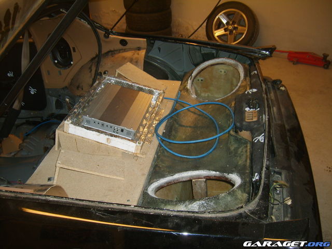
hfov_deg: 52.6
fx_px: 336
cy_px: 124
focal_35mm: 35
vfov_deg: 40.7
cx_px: 166
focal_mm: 5.8
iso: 100
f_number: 2.8
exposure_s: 1/30
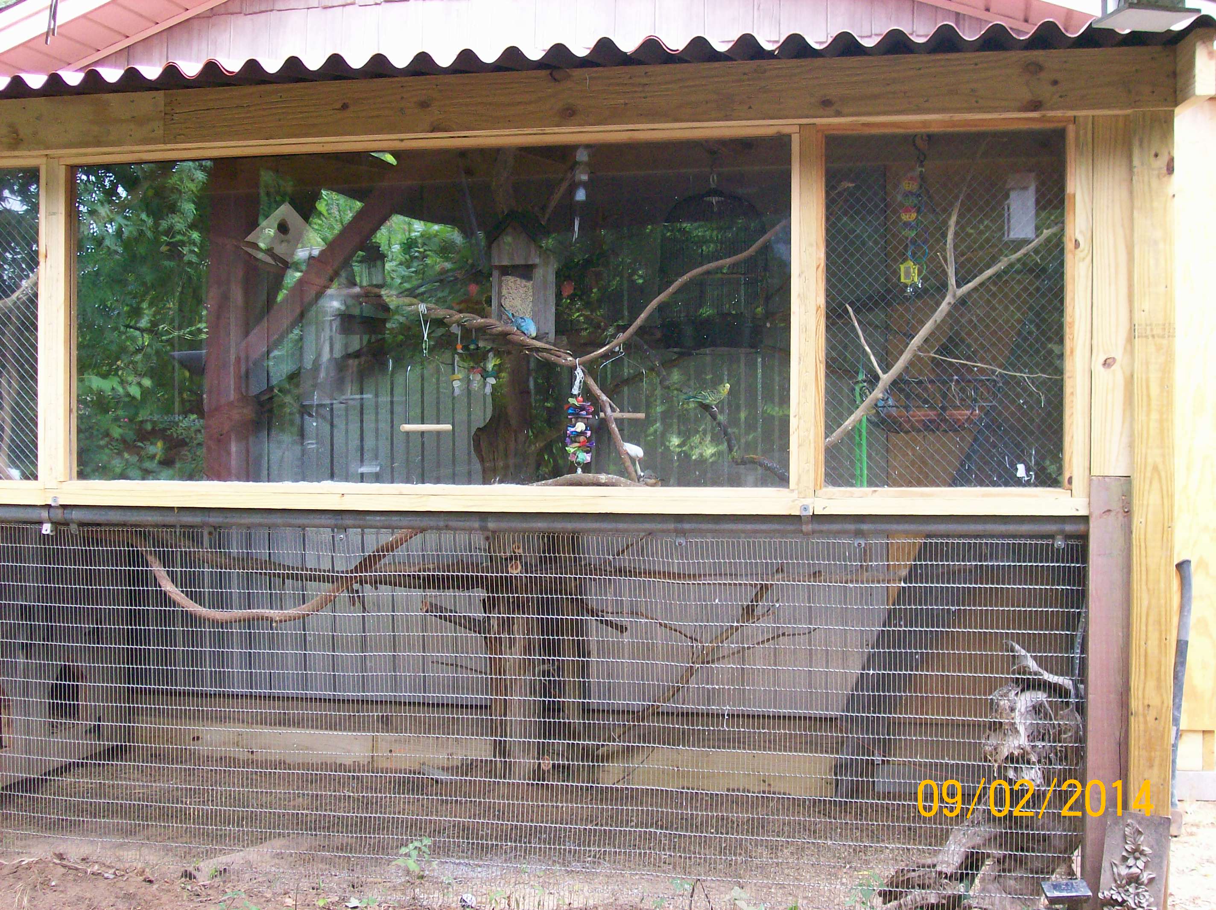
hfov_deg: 42.1
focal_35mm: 45
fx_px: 1580
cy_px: 455
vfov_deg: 32.1
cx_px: 608
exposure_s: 1/30.1
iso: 160
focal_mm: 7.6
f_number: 3
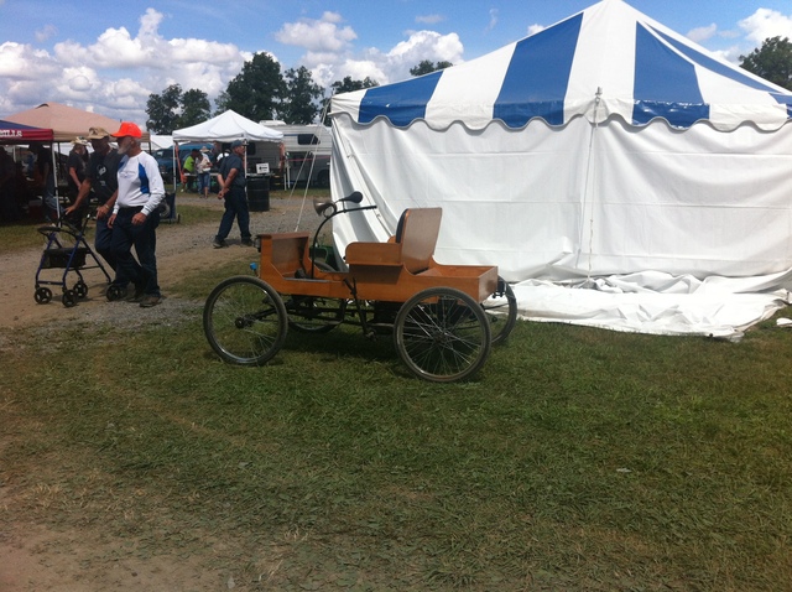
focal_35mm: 35
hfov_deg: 52.7
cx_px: 396
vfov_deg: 40.6
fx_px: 800
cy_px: 296
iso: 80
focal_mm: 3.85
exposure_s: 1/1676
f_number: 2.8
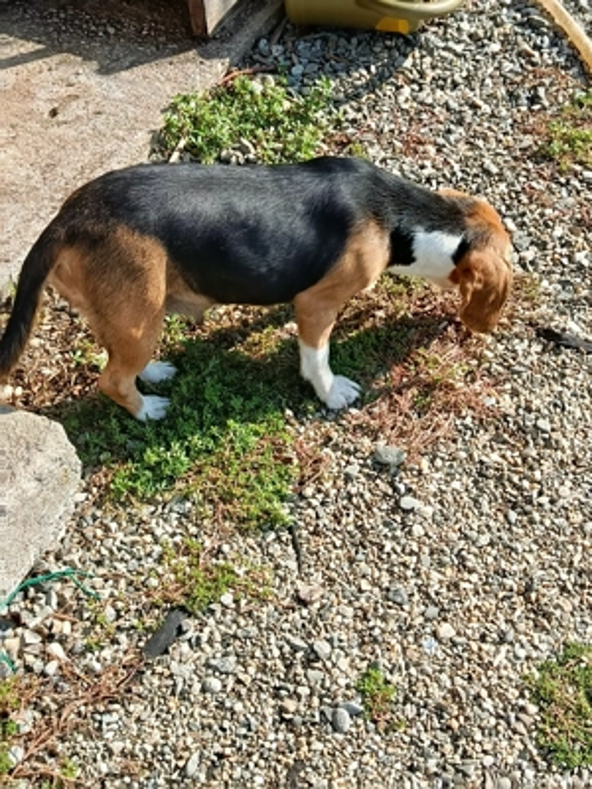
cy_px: 394
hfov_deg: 30.3
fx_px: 1095
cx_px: 296
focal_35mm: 48
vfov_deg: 39.7
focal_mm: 5.24
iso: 50
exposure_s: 1/265
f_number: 1.7
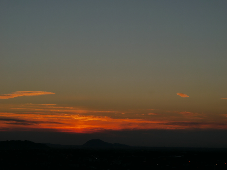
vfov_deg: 12.3
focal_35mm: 120
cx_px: 114
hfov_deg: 16.4
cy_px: 85
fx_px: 787
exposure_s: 1/200
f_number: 16
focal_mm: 60
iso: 100
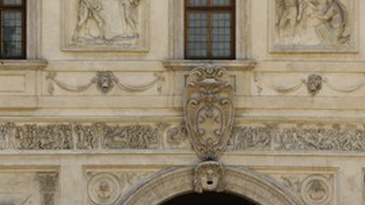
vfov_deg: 2.6
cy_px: 72
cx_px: 92
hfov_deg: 4.6
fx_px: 4518
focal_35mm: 467
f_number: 5.6
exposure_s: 1/250
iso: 100
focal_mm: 190
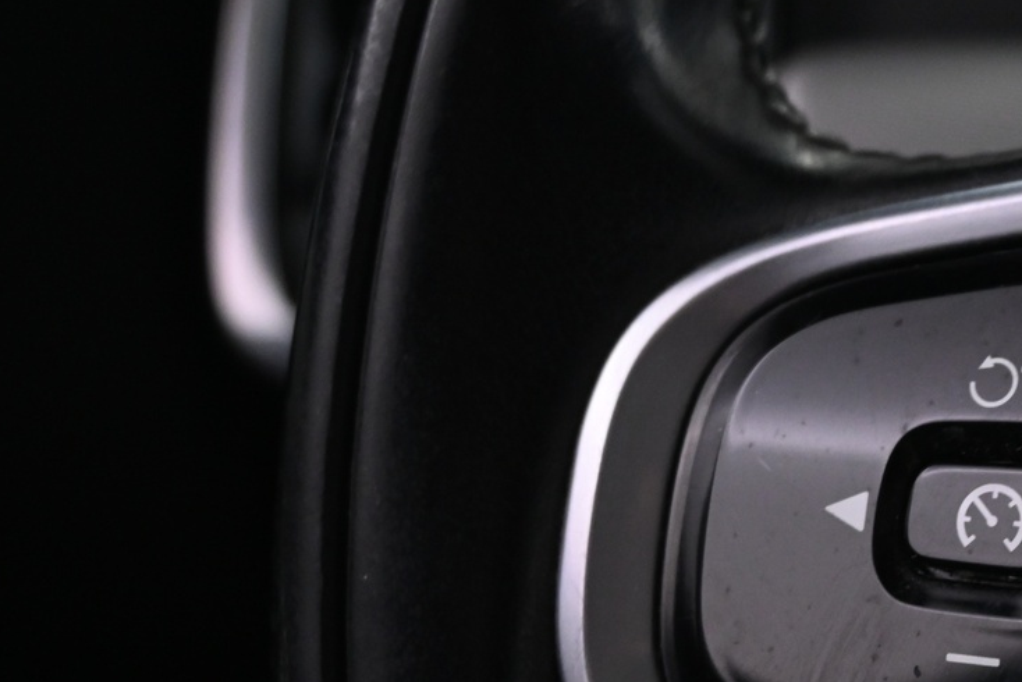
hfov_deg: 25.1
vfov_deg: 17.9
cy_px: 493
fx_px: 2161
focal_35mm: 76
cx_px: 1068
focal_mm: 23
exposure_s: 1/15
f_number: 4.2
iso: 1600
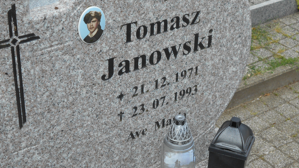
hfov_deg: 29.4
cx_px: 154
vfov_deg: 16.8
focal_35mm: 72
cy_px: 84
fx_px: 571
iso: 80
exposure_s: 1/250
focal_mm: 10
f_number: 4.9
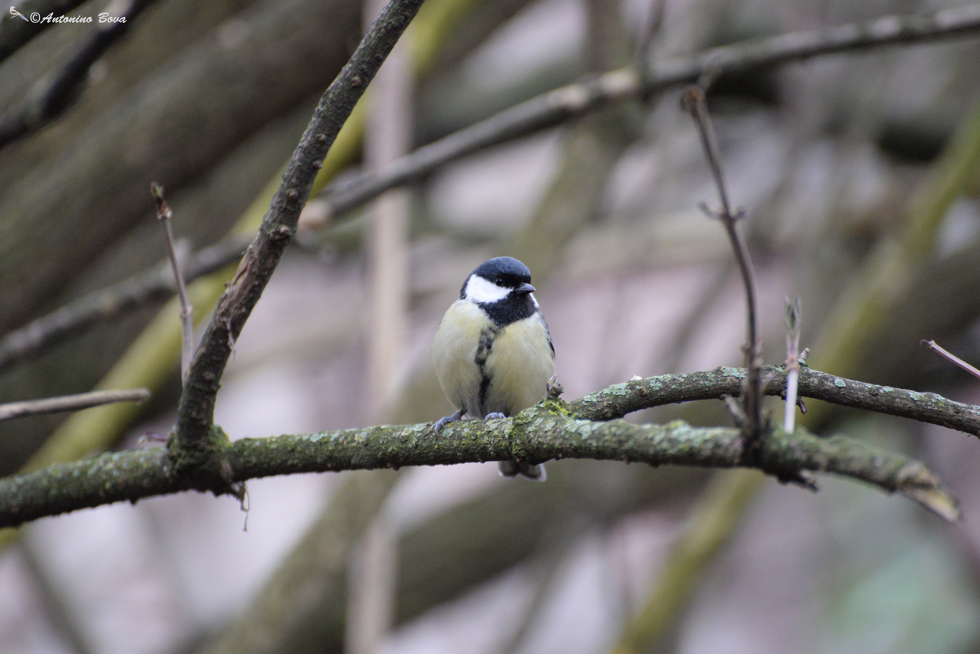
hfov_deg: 6.9
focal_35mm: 300
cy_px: 327
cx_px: 490
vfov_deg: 4.6
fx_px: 8169
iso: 5000
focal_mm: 300
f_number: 5.6
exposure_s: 1/500
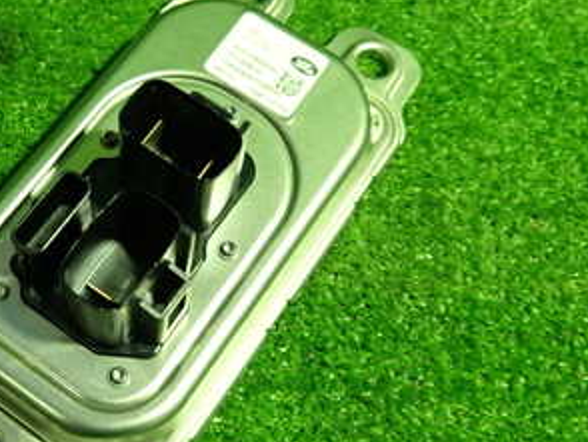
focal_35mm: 51
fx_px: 867
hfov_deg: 36.8
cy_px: 242
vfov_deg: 28.6
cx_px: 170
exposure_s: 1/30
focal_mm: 4.5
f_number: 2
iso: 250
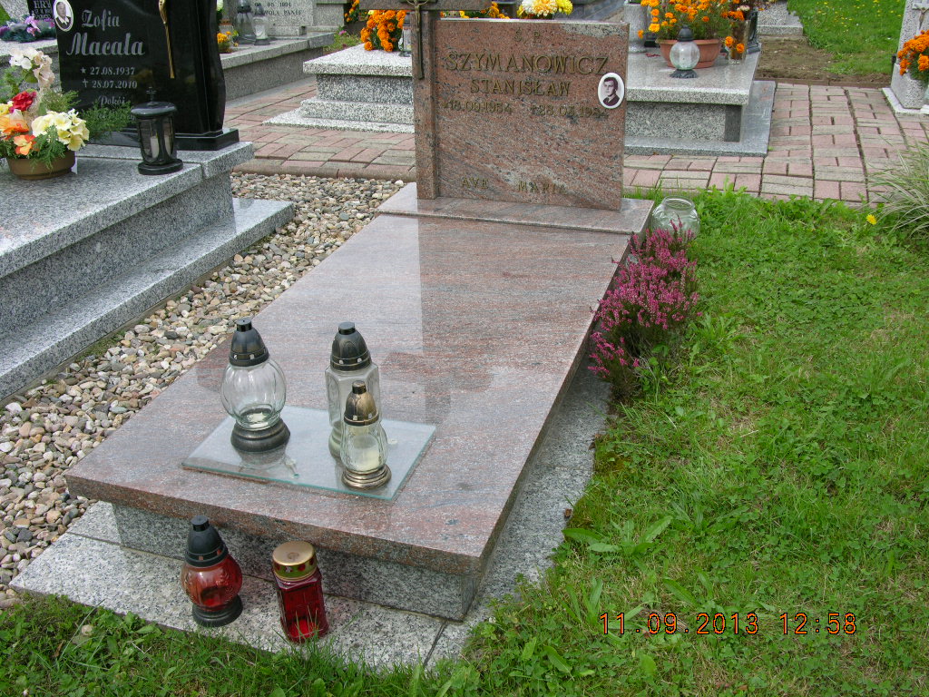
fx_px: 939
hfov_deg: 52.6
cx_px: 464
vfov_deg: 40.7
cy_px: 348
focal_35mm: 35
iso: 50
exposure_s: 1/150
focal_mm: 8.9
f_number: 5
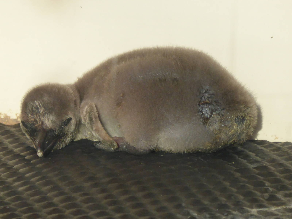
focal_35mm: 607
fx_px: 5120
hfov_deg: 3.3
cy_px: 110
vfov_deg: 2.5
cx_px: 146
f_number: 6.4
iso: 400
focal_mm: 86
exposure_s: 1/125
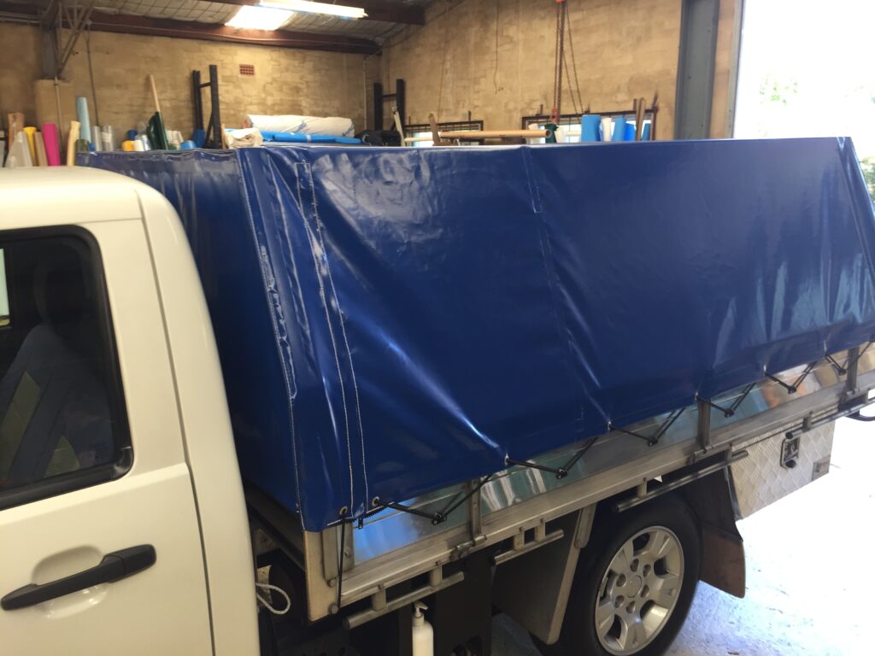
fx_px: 733
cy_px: 328
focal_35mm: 29
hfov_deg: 61.7
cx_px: 438
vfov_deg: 48.2
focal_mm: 4.15
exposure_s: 1/60
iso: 40
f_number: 2.2
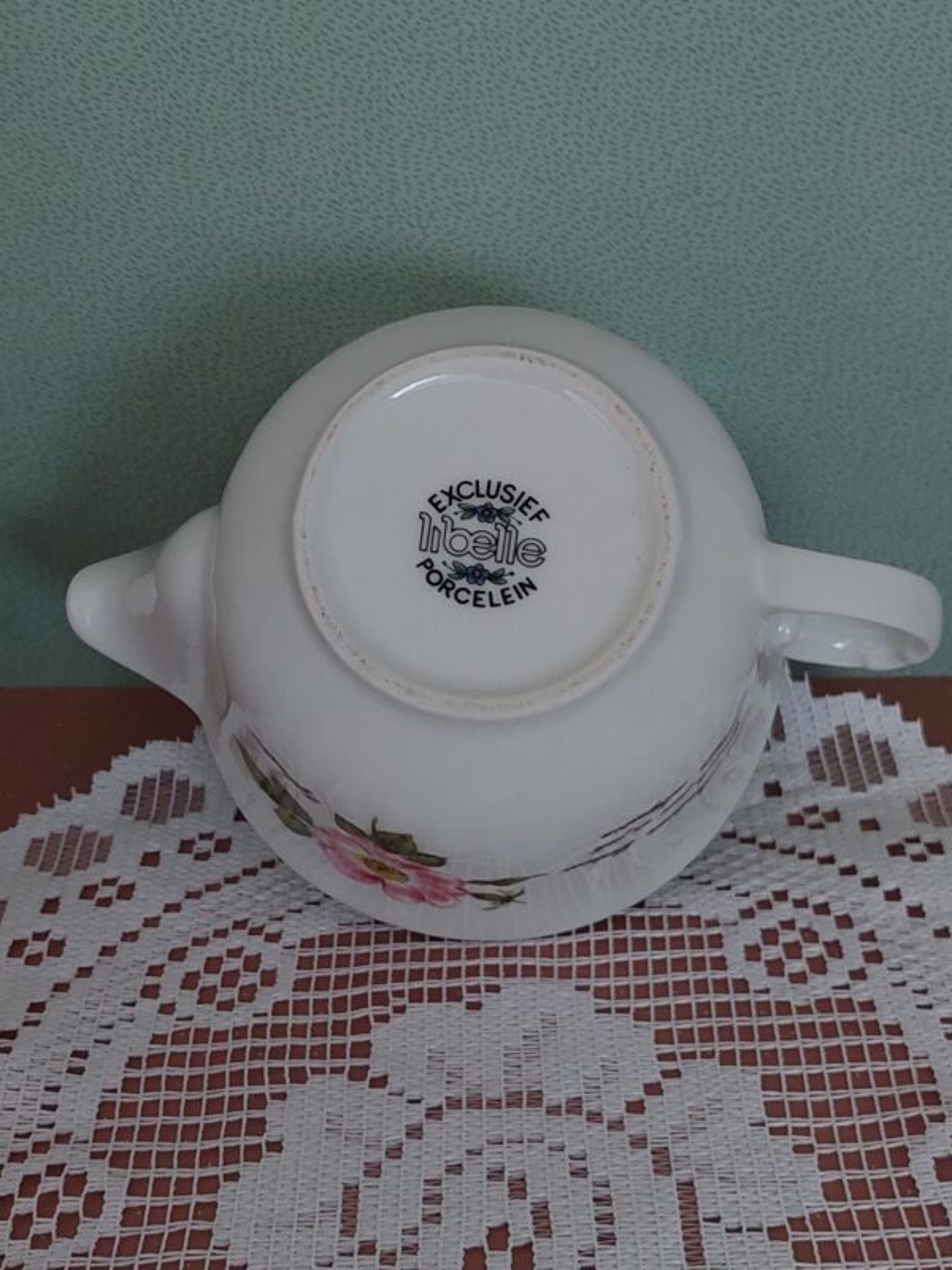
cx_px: 476
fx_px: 880
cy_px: 635
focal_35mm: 24
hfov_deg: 56.8
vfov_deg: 71.6
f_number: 1.8
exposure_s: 1/60.2
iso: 500
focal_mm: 5.23
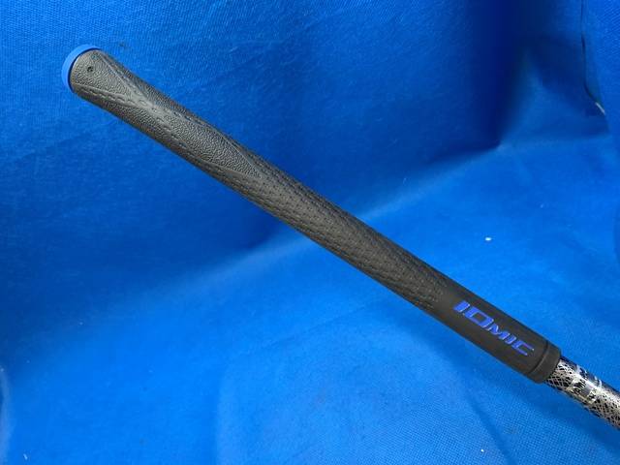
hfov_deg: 67.3
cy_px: 232
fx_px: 466
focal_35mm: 26
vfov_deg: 53.1
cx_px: 310
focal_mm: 4.25
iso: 125
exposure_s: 1/60
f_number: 1.8
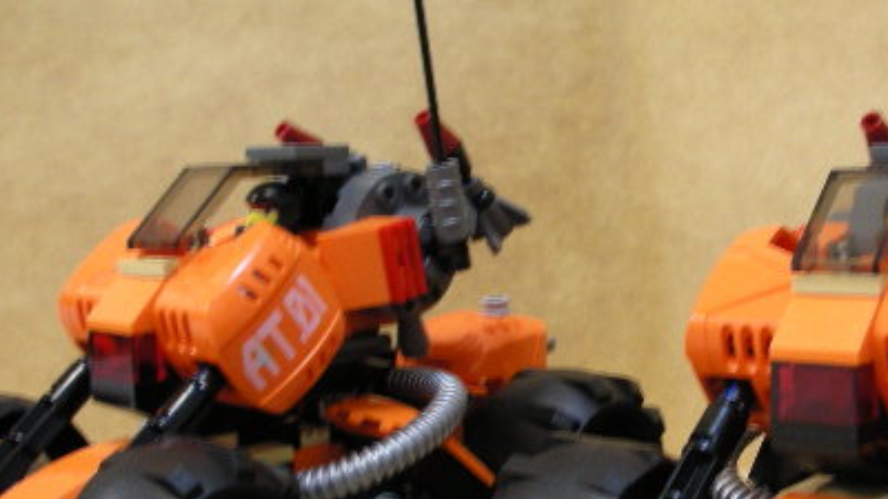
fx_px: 1436
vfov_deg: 19.7
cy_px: 302
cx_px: 584
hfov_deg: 34.1
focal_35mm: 61
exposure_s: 1/4
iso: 158
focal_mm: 5.8
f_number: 3
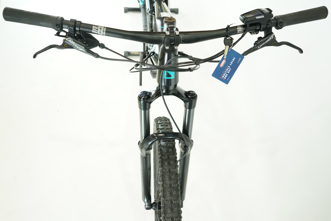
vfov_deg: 42.3
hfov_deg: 60.3
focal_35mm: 31
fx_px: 285
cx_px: 166
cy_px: 110
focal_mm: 31
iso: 2500
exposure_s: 1/200
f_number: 5
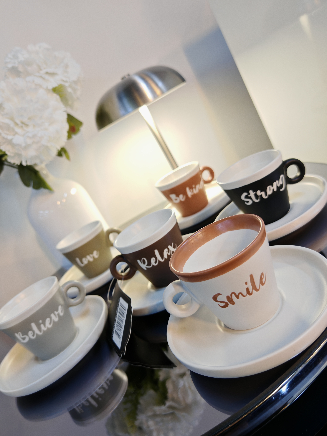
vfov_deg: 65.3
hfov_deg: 51.4
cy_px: 218
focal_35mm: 27
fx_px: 340
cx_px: 164
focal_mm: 6.67
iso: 200
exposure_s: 1/50
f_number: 1.9
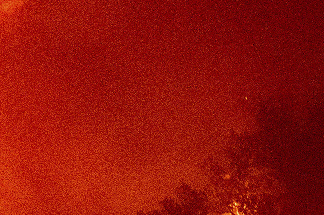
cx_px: -102
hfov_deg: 1.0
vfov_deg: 0.7
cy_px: 410
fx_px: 18149
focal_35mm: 2018
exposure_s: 1/250
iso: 9000
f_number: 4
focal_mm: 420
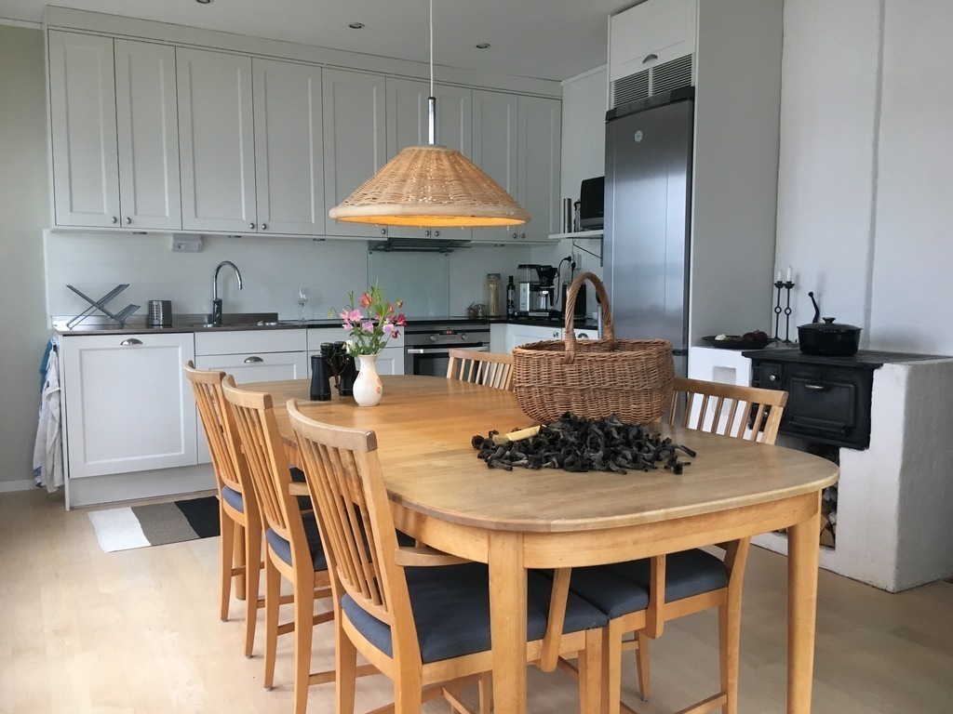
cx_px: 476
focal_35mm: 29
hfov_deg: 61.7
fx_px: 798
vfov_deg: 48.2
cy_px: 357
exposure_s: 1/33
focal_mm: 4.15
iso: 64
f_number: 2.2
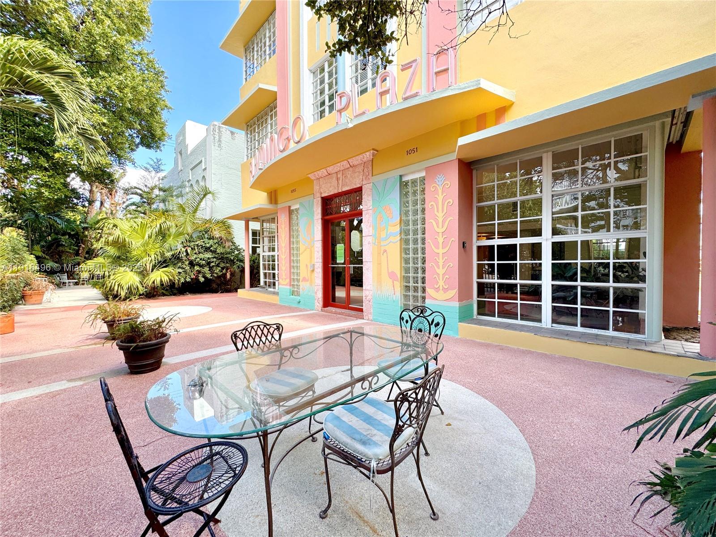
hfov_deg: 102.1
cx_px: 358
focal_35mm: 14
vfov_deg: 85.7
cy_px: 268
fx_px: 290
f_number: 2.2
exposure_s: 1/160
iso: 40
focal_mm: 2.22
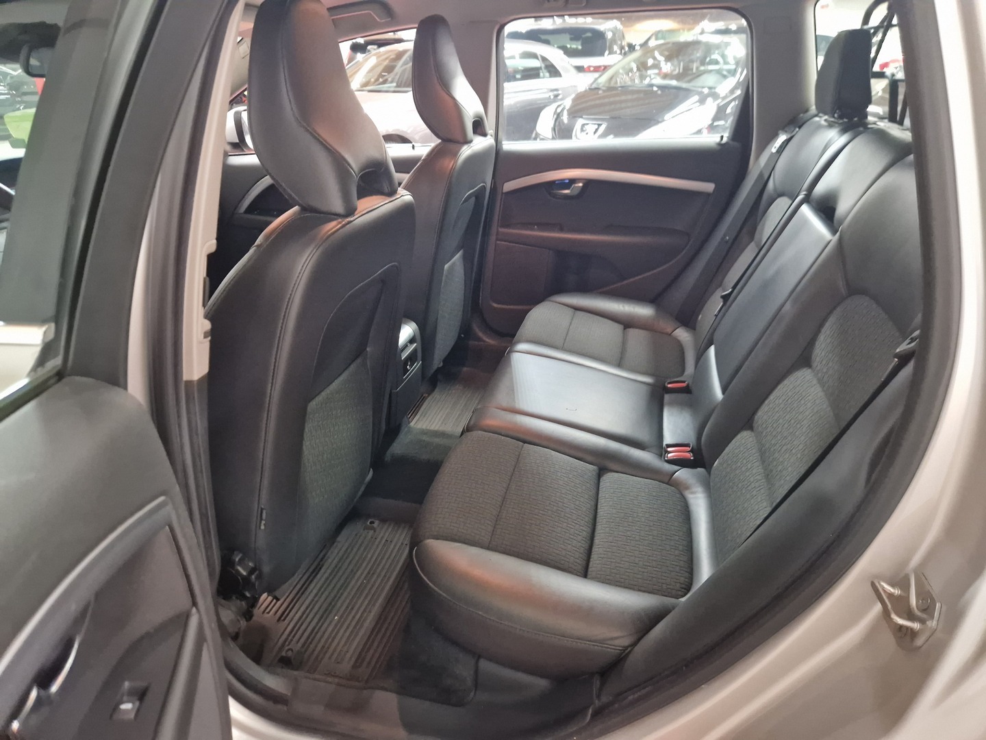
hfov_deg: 73.9
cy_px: 370
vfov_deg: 58.9
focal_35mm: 23
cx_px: 493
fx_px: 655
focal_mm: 5.4
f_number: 1.8
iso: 640
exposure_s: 1/50
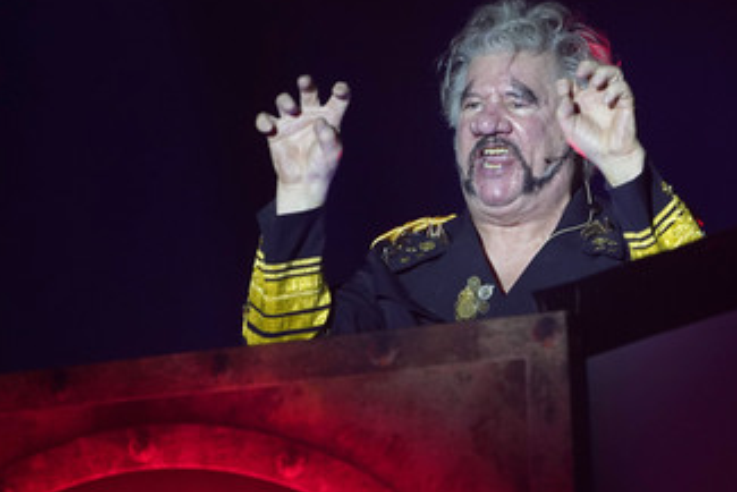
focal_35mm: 832
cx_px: 475
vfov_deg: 1.7
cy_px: 270
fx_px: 17040
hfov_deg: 2.5
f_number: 6.3
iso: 3200
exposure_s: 1/60
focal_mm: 600
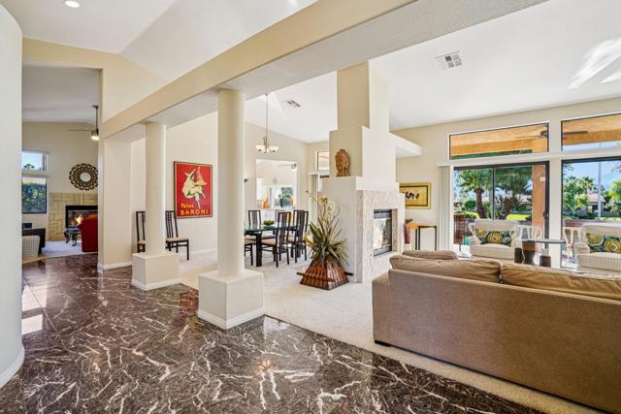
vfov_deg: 73.8
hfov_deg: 96.7
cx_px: 310
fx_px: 276
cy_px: 207
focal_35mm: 16
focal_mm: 16
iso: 400
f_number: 8
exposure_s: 1/30
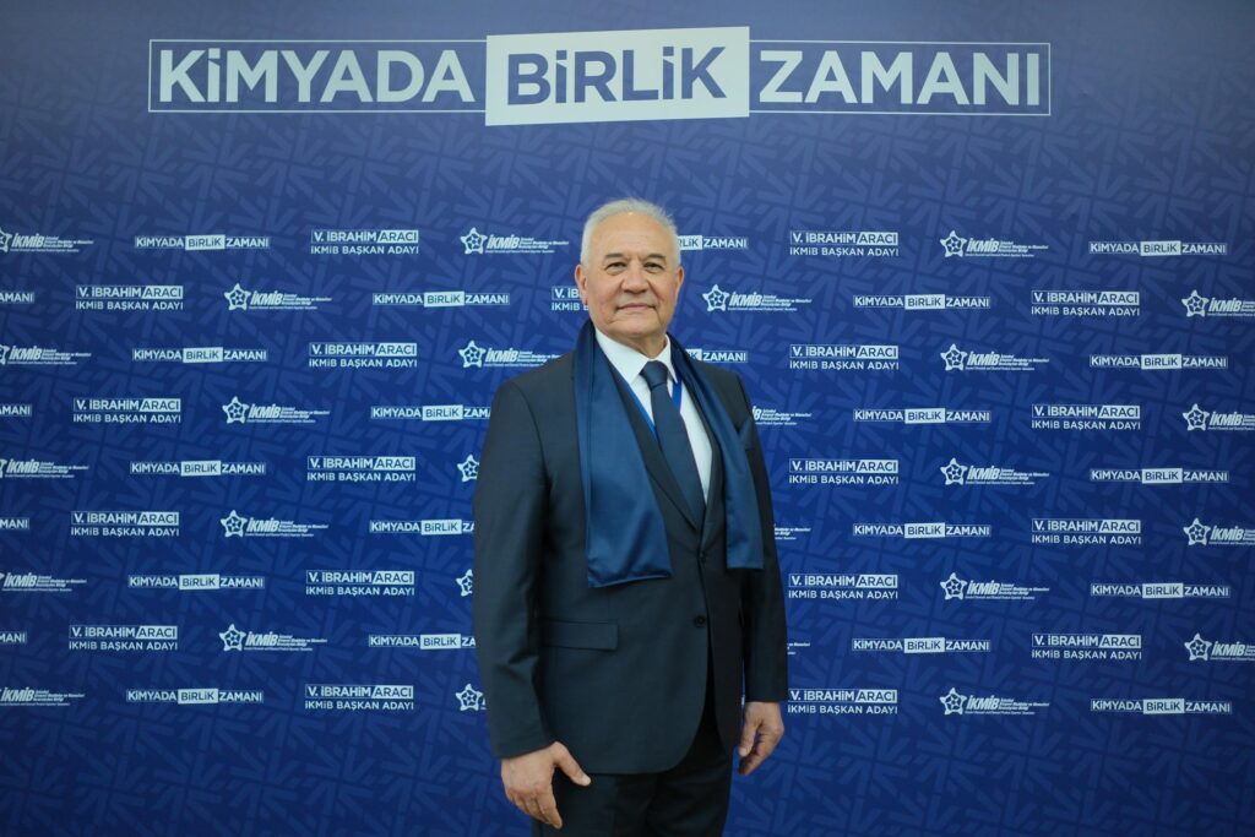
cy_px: 418
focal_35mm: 35
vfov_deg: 37.9
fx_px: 1220
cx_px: 628
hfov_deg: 54.4
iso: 800
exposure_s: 1/320
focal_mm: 23
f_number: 2
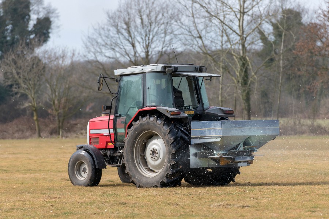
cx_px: 164
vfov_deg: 6.9
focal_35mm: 200
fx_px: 1828
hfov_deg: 10.3
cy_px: 110
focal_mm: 200
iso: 400
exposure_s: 1/2500
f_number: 4.5
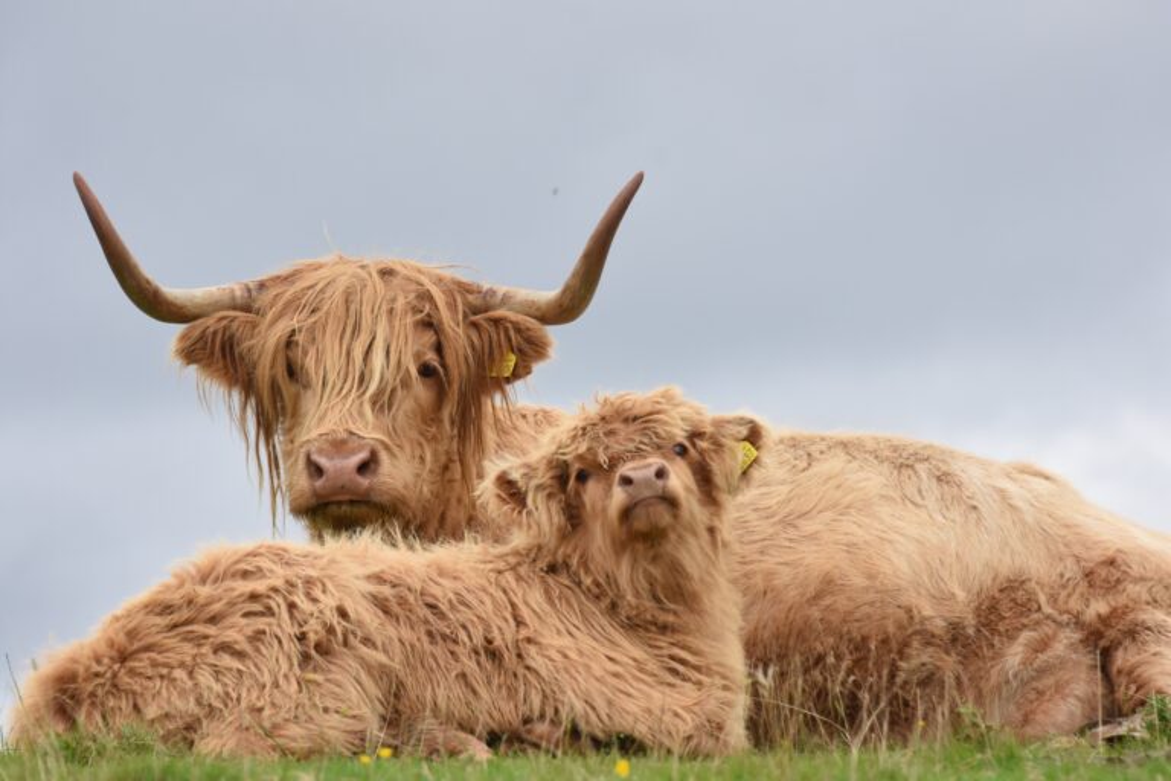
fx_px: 9270
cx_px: 586
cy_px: 390
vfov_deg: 4.8
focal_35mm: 285
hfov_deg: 7.2
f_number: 5.6
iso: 800
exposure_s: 1/1600
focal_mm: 190
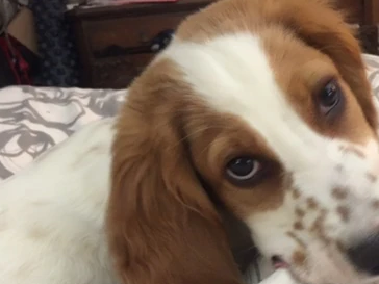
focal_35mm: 51
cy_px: 246
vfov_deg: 27.7
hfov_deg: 37.2
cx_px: 242
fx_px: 558
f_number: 2.2
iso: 80
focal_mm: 4.15
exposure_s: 1/4
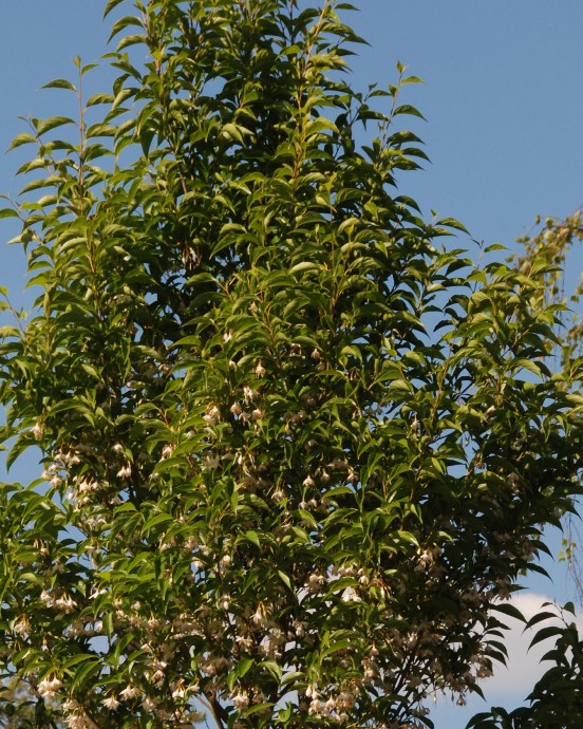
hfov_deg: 6.1
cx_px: 273
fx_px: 5457
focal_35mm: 253
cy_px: 595
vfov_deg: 7.6
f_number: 13
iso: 200
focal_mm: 82
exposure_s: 1/200
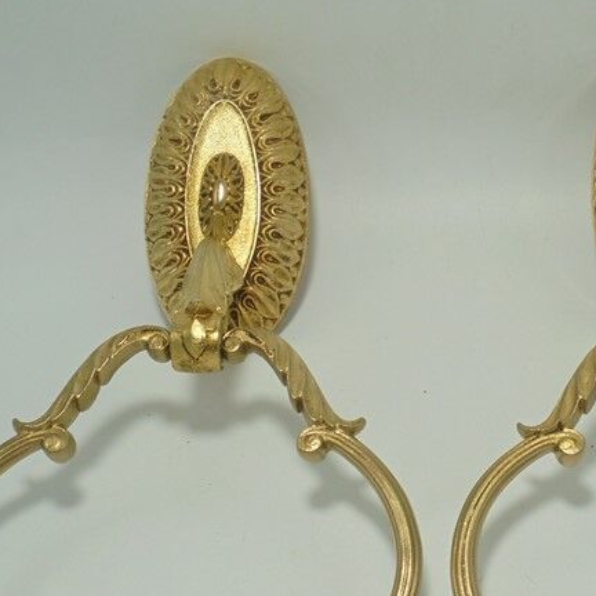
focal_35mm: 70
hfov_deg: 24.5
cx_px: 424
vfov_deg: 24.4
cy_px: 435
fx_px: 1364
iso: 100
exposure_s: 1/80
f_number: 4.2
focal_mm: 6.9
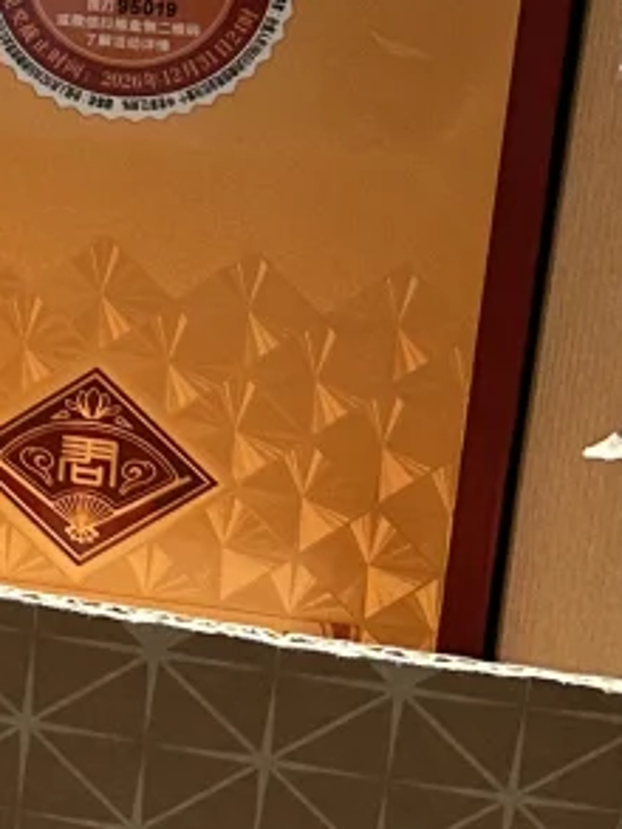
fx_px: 2825
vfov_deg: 16.2
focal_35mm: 118
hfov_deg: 11.1
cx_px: -738
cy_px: -57
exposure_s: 1/100
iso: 200
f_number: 1.78
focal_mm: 6.86
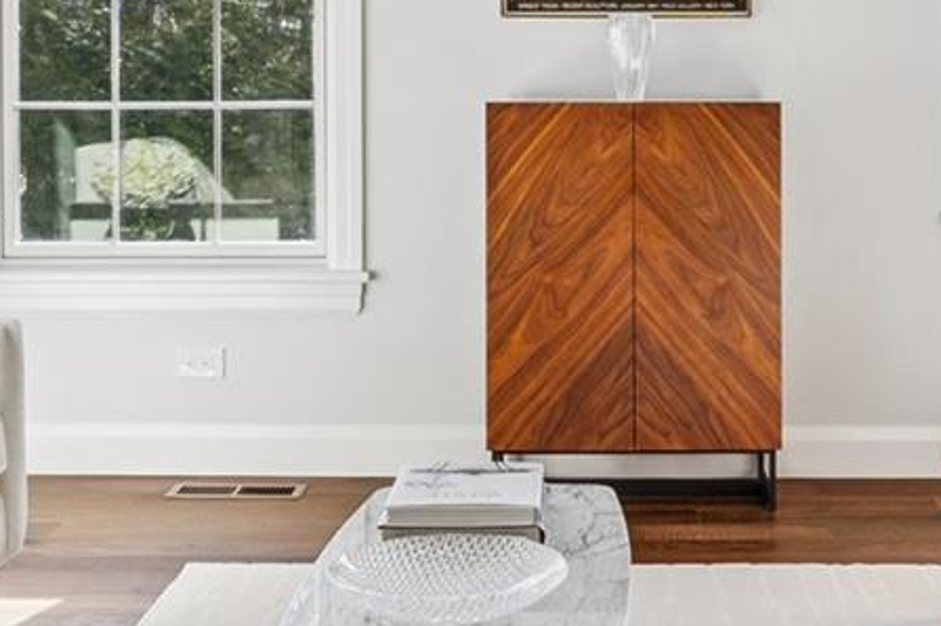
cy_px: 277
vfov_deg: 20.5
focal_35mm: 66
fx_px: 1731
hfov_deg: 30.4
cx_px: 460
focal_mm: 14.5
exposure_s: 1/60
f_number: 11
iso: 200
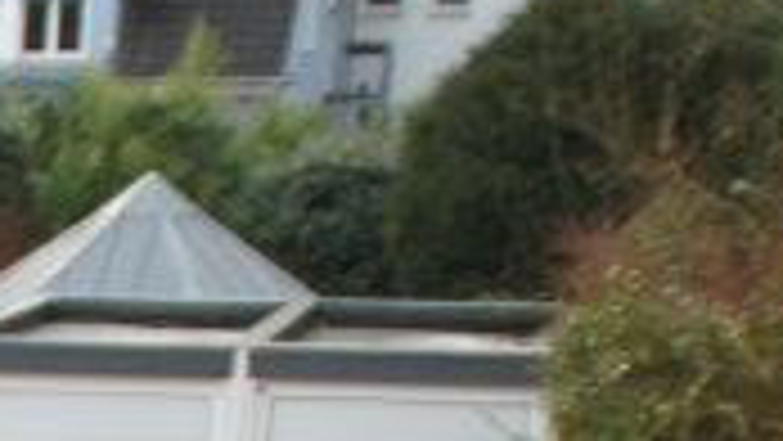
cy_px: 1287
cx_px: -904
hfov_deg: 10.7
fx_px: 3718
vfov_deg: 6.3
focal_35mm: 179
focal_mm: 22
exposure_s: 1/40
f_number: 3.5
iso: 125
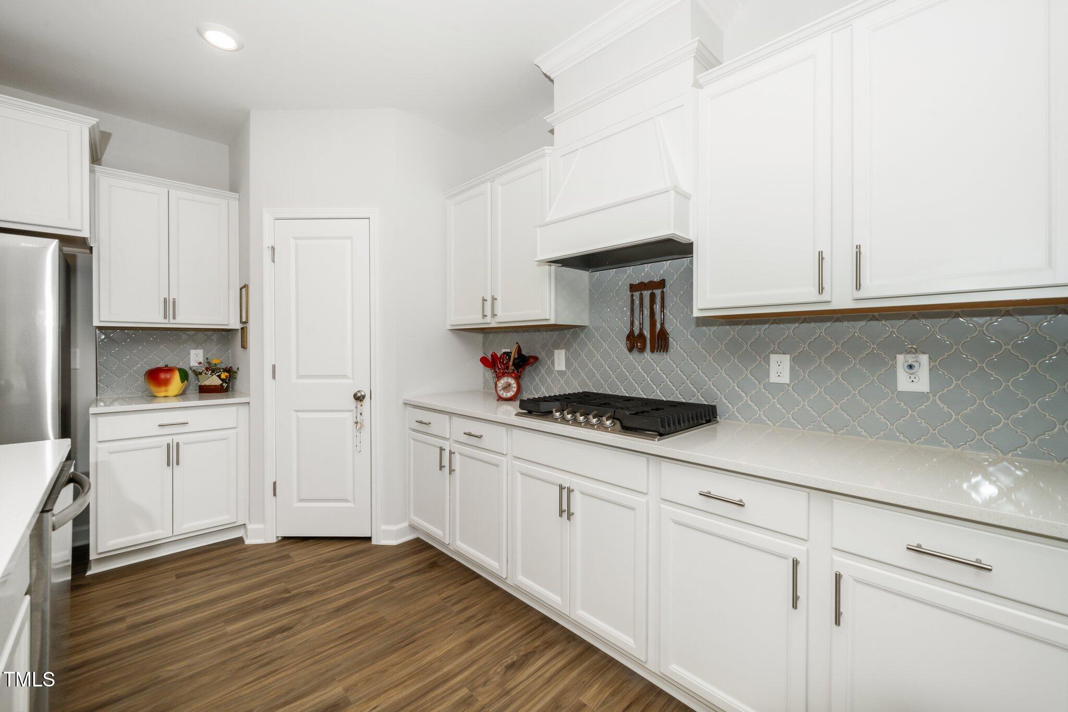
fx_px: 415
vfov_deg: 81.2
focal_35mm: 14
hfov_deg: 104.3
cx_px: 534
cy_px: 356
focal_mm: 14
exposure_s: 1/80
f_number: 11
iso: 640
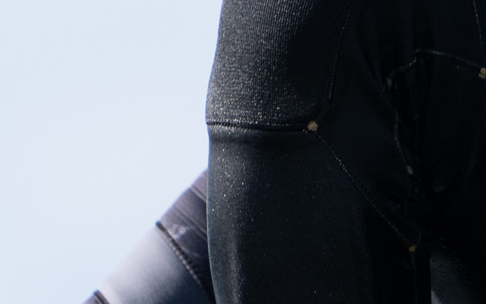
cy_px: -49
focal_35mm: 3189
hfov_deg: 0.7
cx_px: 223
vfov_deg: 0.4
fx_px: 42250
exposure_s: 1/2500
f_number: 4.5
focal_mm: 400
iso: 400
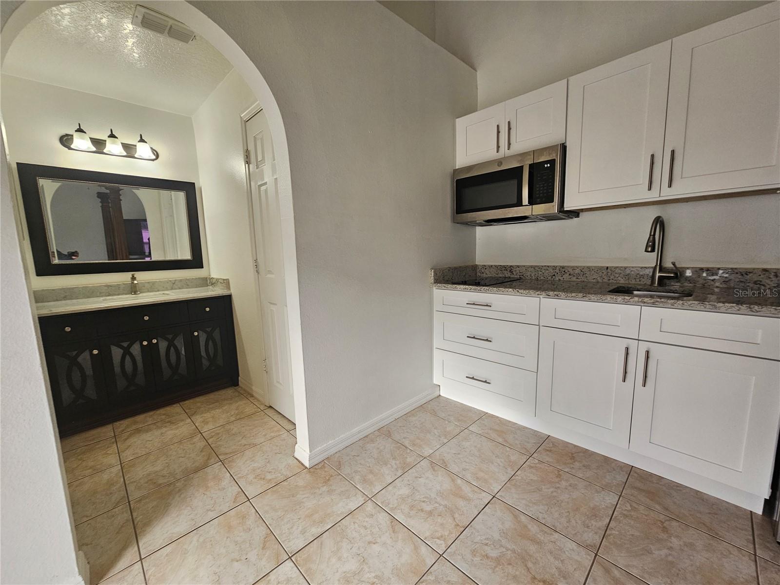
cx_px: 390
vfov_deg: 89.9
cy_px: 292
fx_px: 293
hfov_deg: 106.2
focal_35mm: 13
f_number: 2.2
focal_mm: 2.2
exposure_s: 1/60
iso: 80
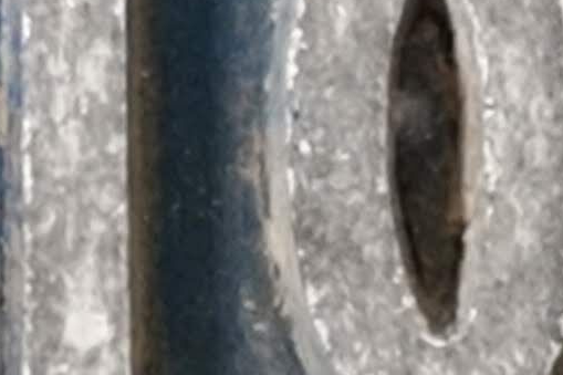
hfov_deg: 4.6
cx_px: -555
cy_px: -386
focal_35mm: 438
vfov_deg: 3.1
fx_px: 6847
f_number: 4
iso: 400
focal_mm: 3.95
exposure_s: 1/25
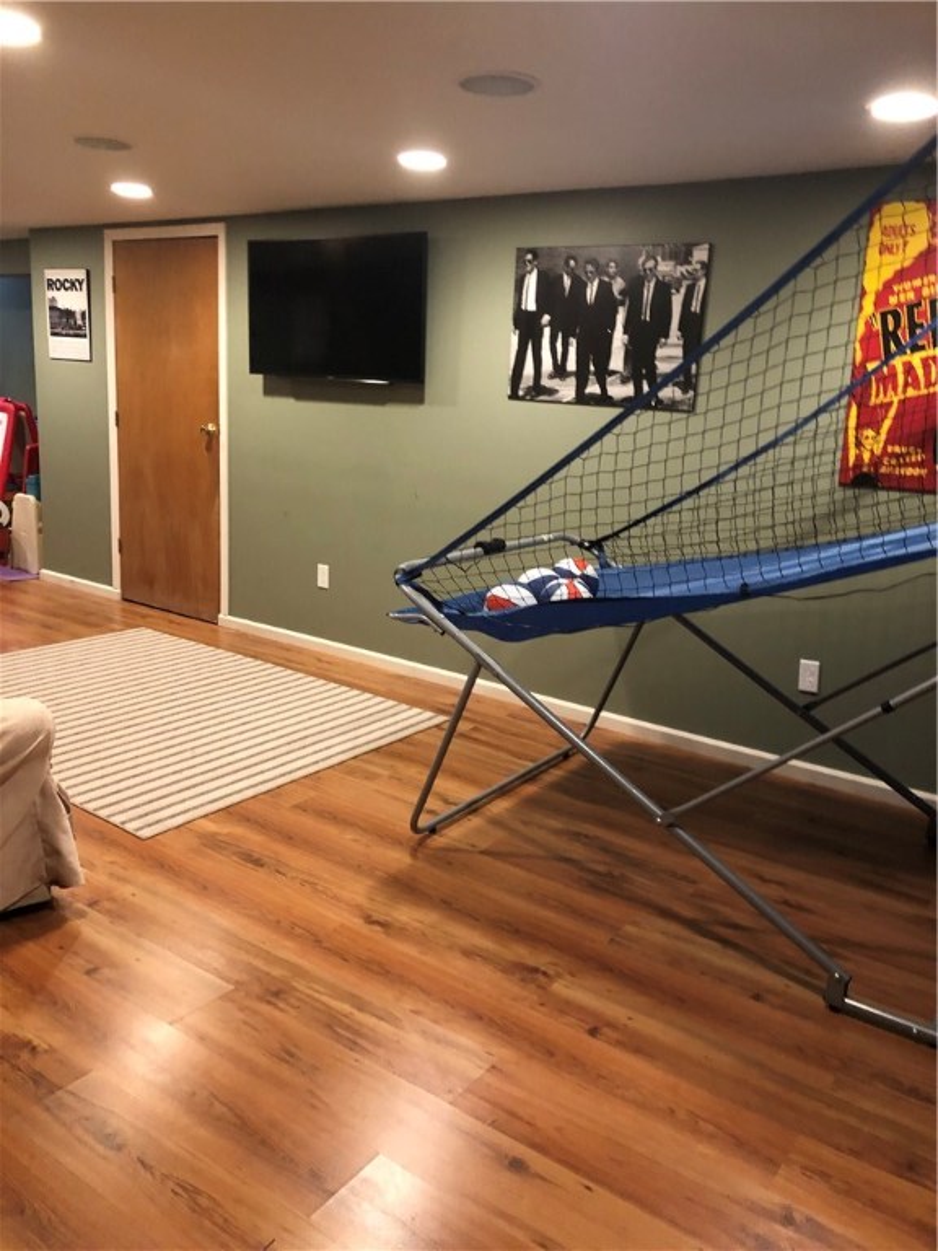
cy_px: 626
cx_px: 469
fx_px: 1012
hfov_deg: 49.7
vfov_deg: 63.4
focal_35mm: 28
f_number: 1.8
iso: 100
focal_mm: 3.99
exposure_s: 1/6
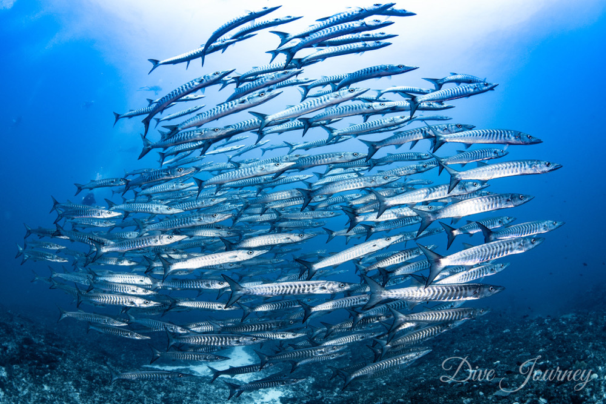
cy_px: 202
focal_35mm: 15
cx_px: 303
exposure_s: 1/200
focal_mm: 15
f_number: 9
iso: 1000
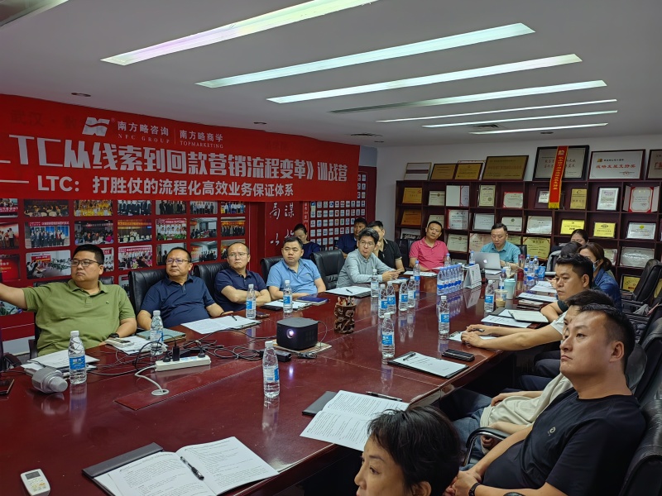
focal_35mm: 27
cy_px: 248
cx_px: 331
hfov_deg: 65.3
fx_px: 516
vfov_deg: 51.4
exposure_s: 1/33.3
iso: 64
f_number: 1.9
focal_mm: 5.52
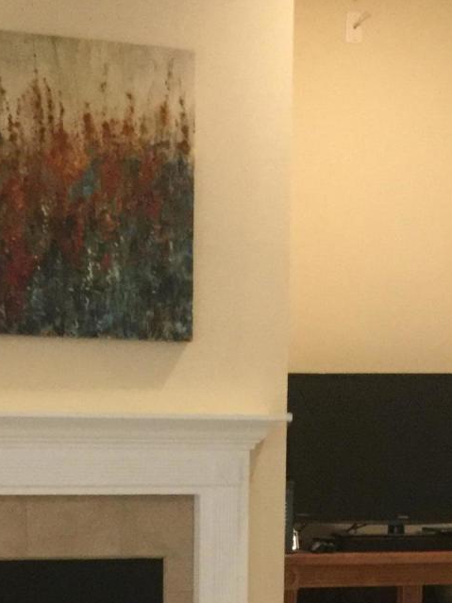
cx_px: 152
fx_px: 1689
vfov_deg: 18.8
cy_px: 776
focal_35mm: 97
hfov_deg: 15.2
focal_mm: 3.3
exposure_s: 1/24
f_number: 2.4
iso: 200
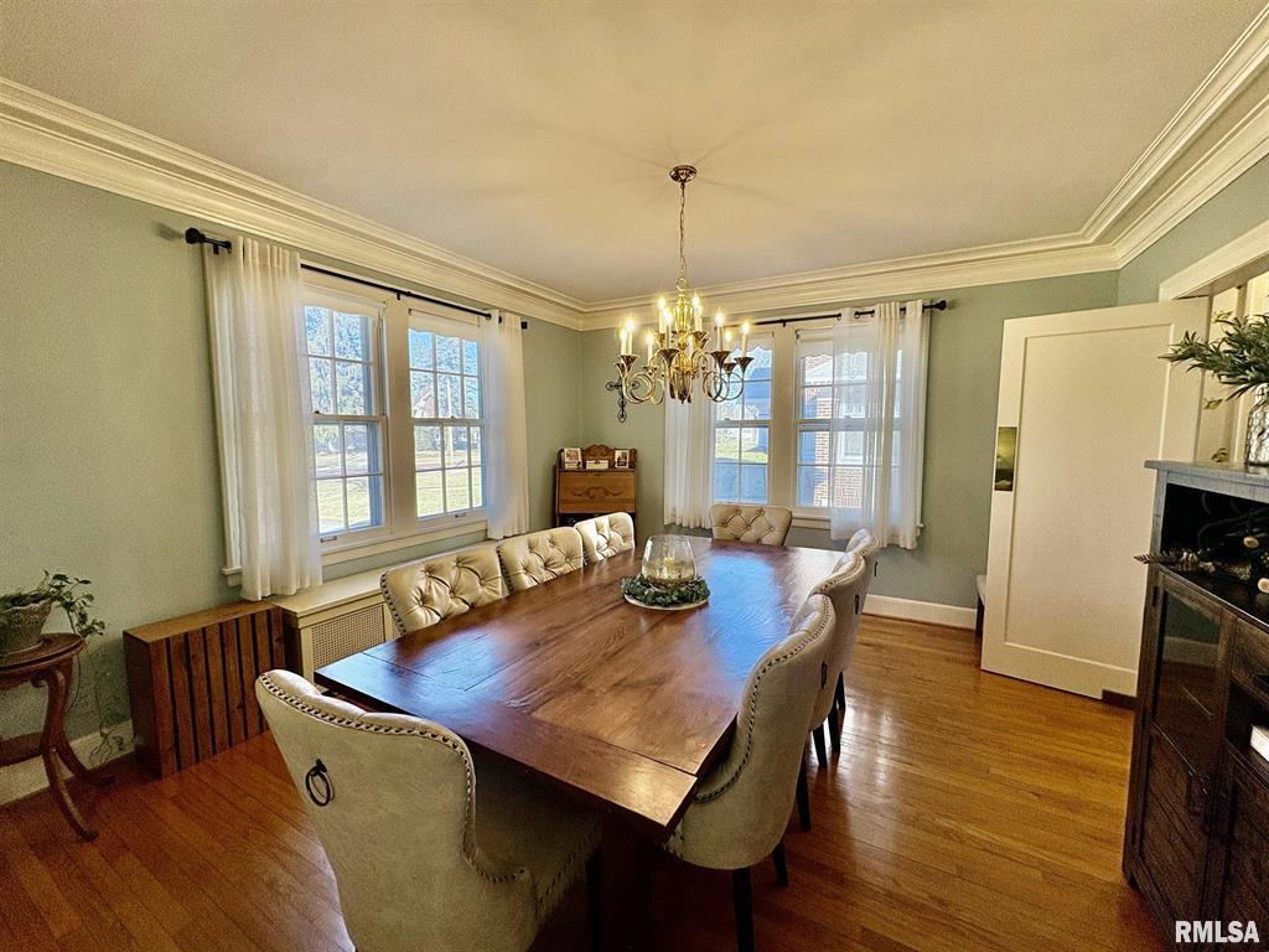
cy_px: 476
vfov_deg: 85.7
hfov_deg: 102.1
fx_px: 513
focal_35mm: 14
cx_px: 634
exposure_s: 1/128
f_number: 2.2
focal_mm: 2.22
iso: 80
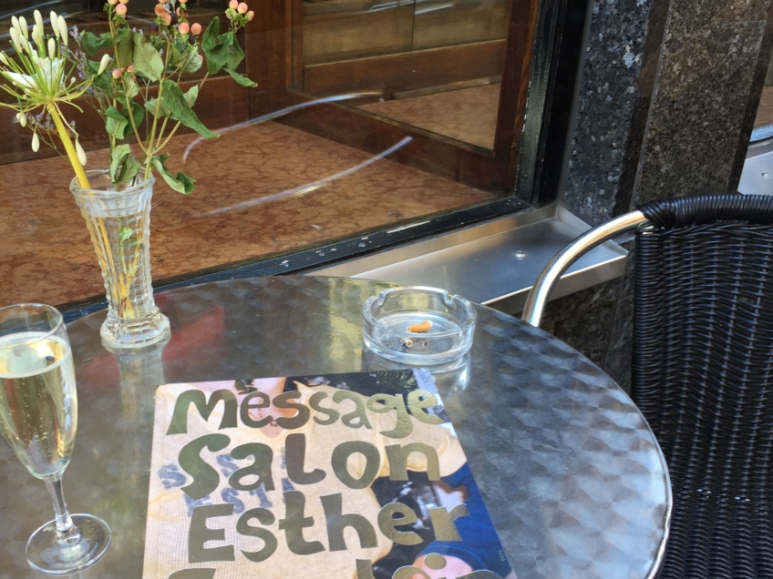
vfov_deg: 36.6
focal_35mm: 39
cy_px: 356
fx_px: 871
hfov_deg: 47.5
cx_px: 298
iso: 32
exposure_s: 1/50
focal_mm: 4.15
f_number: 2.2
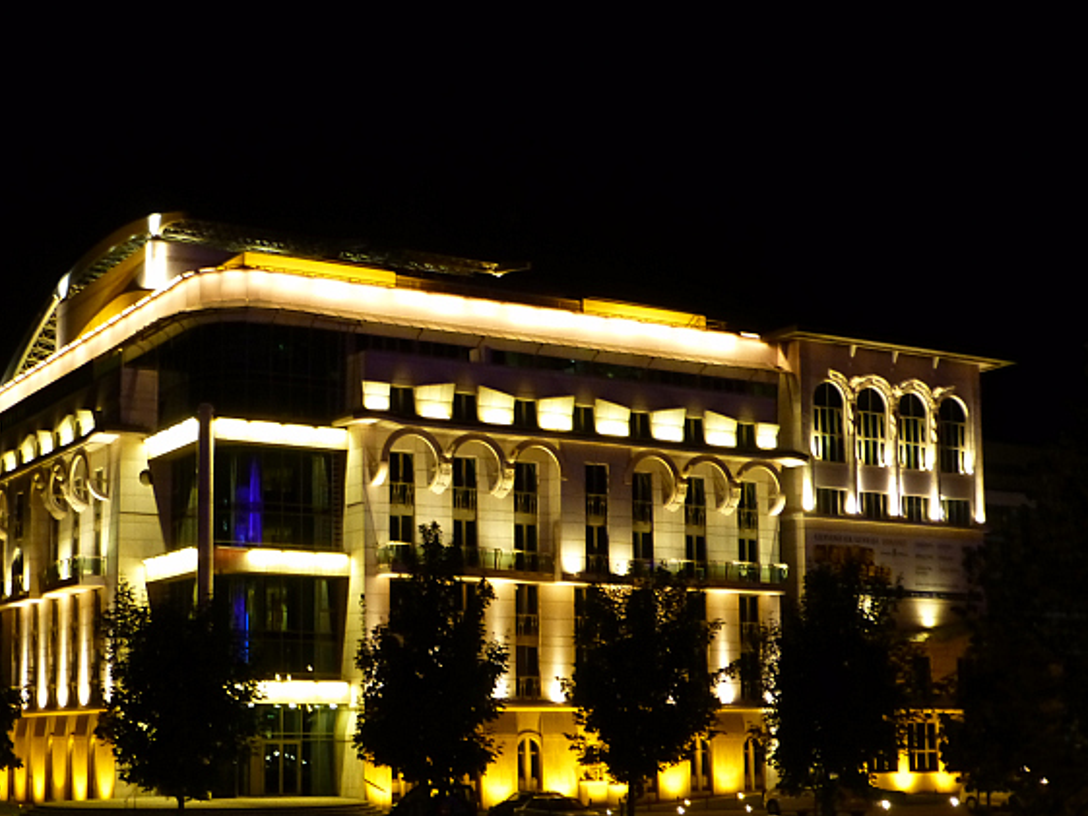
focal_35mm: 57
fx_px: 1792
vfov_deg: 25.5
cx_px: 429
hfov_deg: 33.7
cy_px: 566
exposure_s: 1/8
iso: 500
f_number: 3.9
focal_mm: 6.9
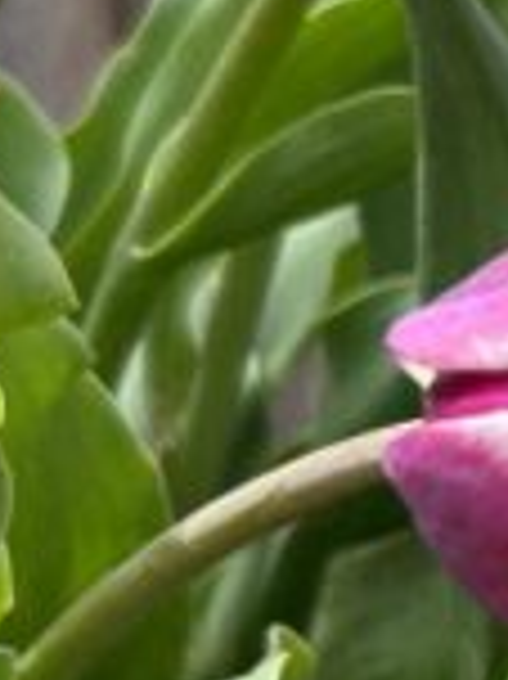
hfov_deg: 8.7
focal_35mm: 152
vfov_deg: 13.0
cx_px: 1277
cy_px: 225
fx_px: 2978
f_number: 1.5
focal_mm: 5.7
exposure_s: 1/1224
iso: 50
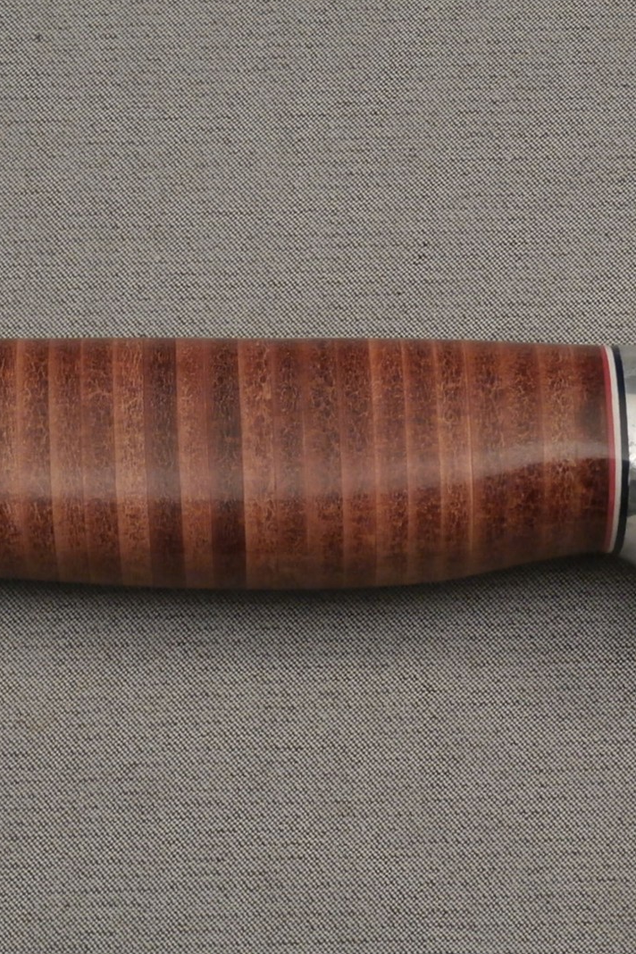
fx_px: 2491
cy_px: 477
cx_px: 209
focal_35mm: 94
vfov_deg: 21.7
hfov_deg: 14.5
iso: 400
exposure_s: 1/13
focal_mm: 11.86
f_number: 4.3
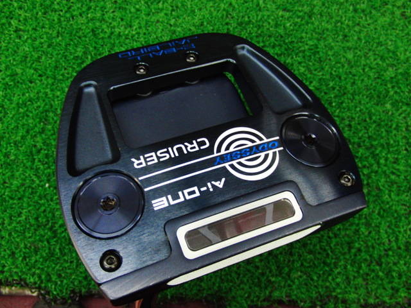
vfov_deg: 38.7
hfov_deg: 50.1
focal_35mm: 37
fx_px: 439
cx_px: 206
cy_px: 154
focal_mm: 6.42
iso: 400
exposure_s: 1/50
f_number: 3.6
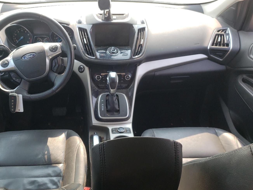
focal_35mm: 32
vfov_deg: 44.1
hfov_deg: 56.7
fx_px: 234
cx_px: 112
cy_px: 99
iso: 50
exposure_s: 1/312
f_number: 1.5
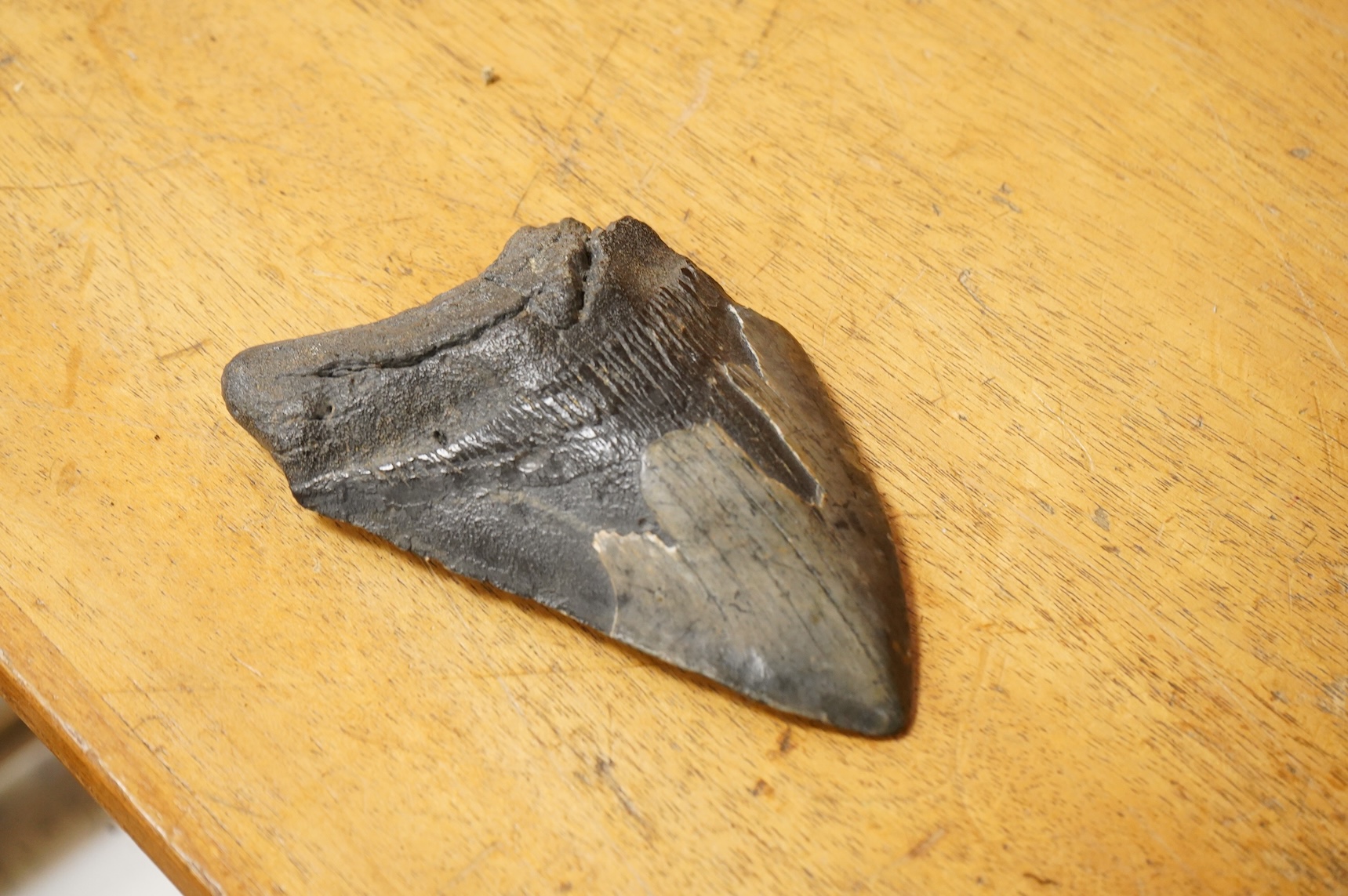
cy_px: 448
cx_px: 674
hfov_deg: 28.9
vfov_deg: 19.4
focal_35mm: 70
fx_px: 2619
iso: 4000
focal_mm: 70
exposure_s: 1/60
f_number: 8
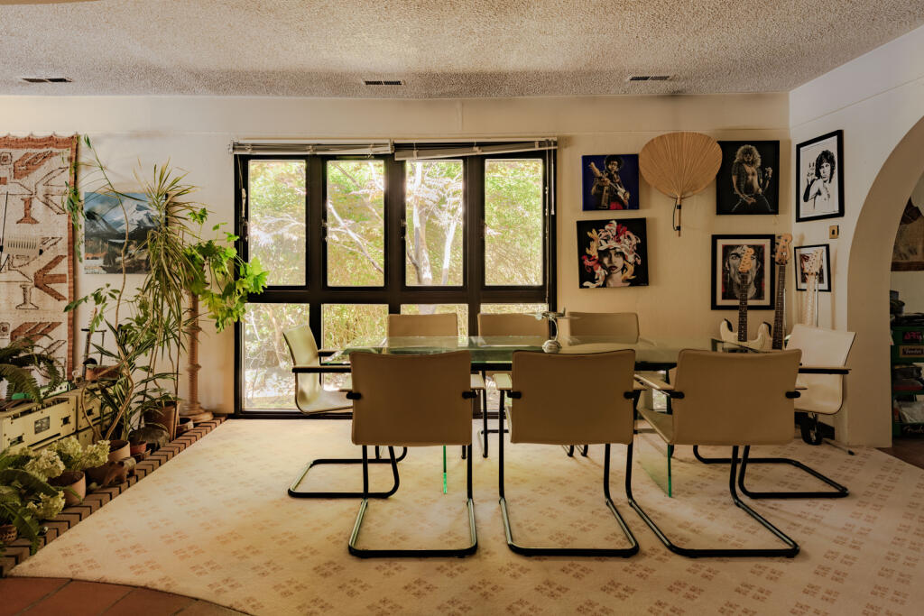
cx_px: 462
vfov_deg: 61.9
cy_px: 308
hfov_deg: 84.0
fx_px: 513
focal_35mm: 20
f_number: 8
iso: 200
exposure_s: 1/25
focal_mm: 20
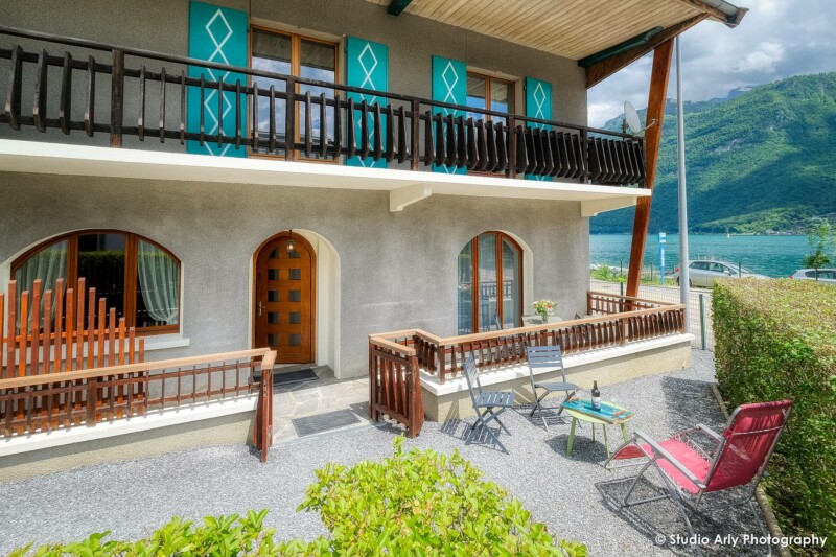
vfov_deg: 77.3
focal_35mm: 15
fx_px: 348
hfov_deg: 100.4
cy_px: 278
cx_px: 418
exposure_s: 1/85
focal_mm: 10
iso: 200
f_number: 9
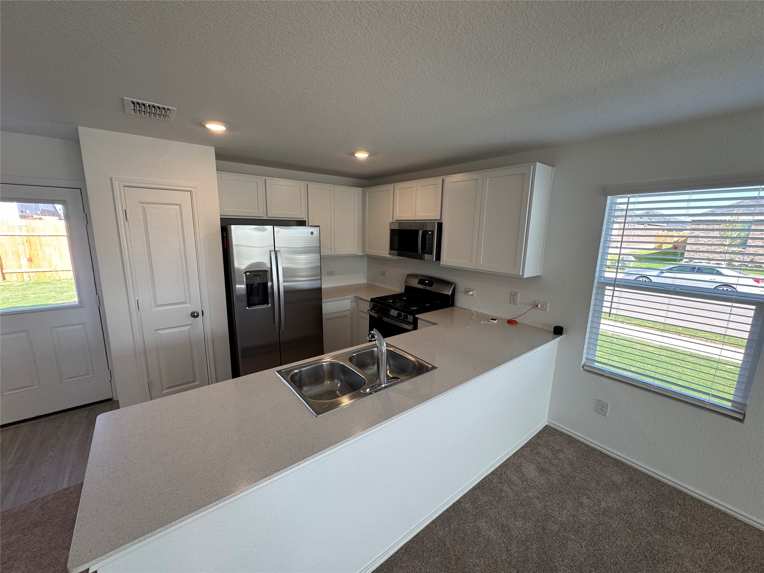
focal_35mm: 14
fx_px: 309
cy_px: 286
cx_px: 382
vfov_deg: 85.7
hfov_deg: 102.1
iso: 100
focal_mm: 2.22
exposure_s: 1/120
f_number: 2.2
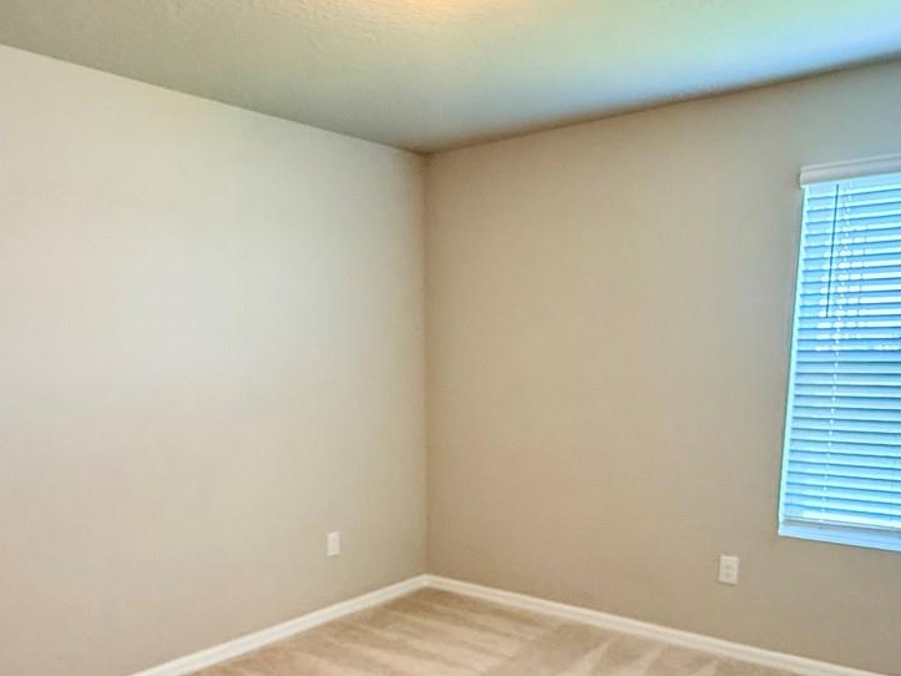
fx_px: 807
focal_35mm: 31
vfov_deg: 44.1
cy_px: 500
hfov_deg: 58.2
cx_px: 401
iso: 500
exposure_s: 1/120
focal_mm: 2.22
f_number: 2.2
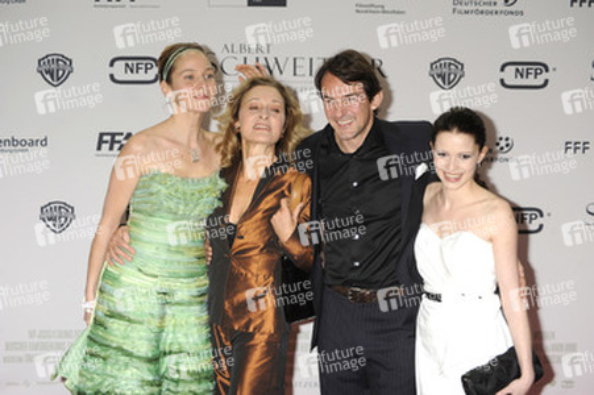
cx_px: 297
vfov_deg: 19.4
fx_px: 1154
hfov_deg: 28.9
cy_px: 198
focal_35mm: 70
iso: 500
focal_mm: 70
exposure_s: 1/160
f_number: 5
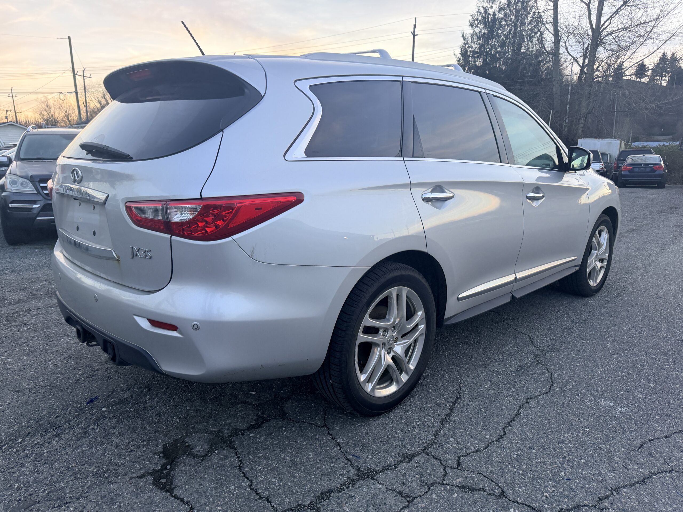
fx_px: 474
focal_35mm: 24
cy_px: 256
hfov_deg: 71.6
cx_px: 342
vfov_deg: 56.8
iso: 160
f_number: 1.78
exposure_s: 1/191
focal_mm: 6.76
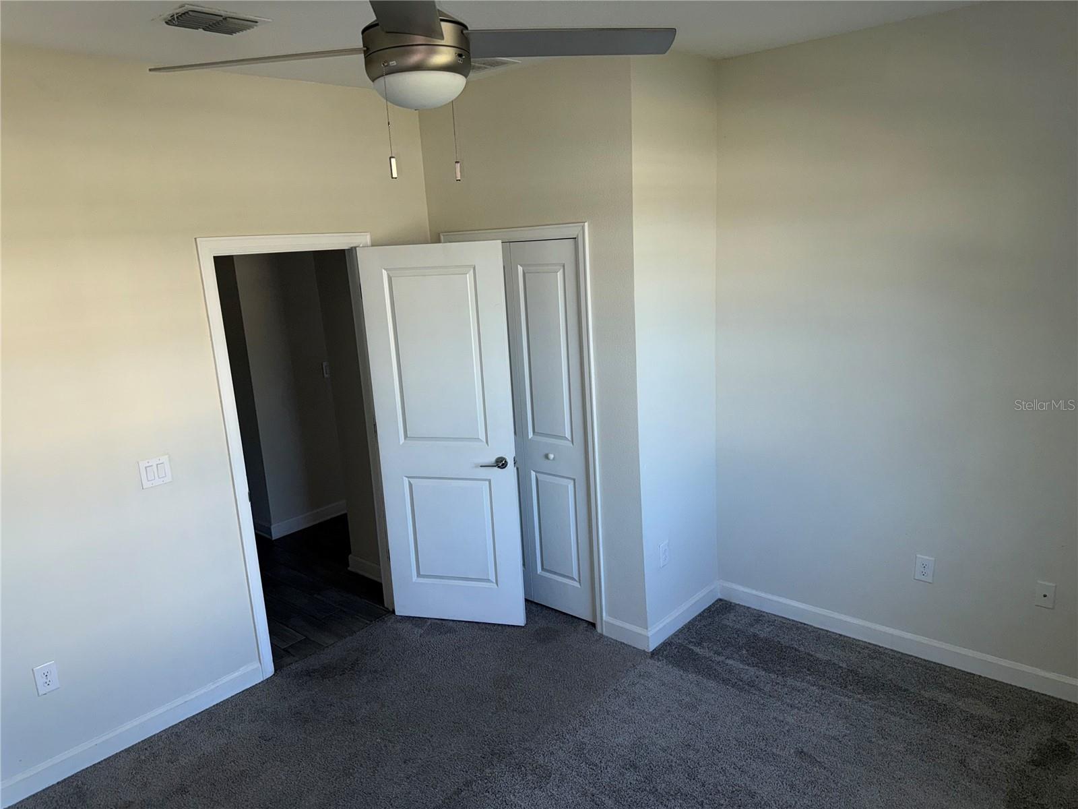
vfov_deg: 56.8
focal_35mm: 24
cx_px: 539
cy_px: 404
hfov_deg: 71.6
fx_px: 747
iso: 64
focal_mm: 6.76
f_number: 1.78
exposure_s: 1/121
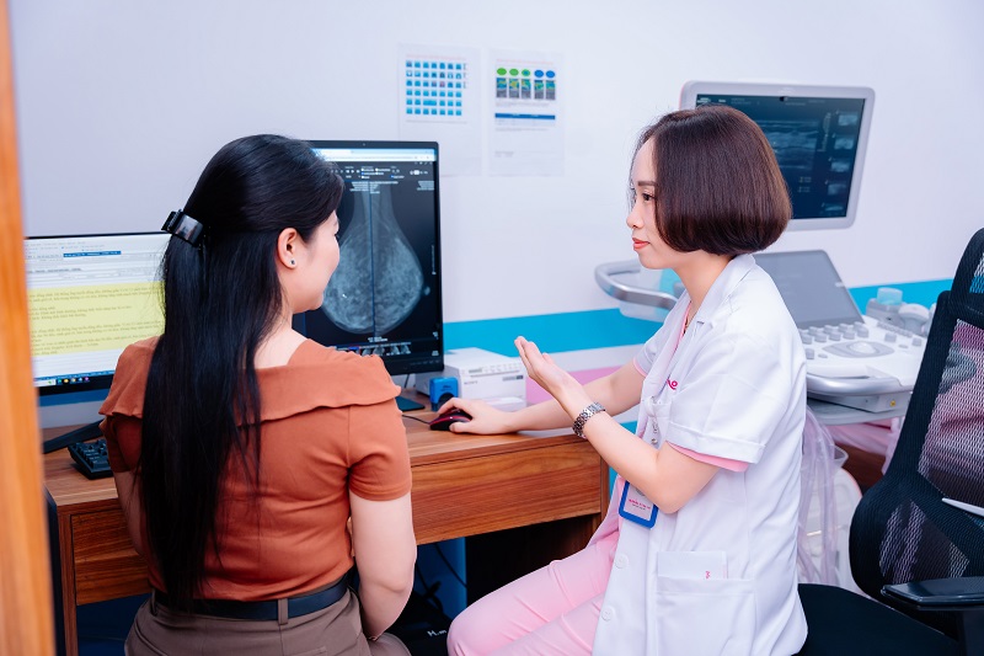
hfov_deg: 45.9
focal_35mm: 42
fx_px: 1161
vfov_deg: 31.5
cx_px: 492
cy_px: 328
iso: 800
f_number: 3.2
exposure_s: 1/160
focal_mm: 42.5
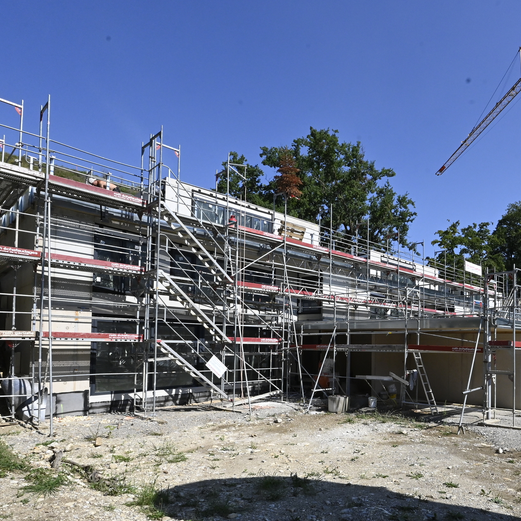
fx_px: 409
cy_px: 331
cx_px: 353
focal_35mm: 24
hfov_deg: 63.2
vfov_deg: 63.9
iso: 1600
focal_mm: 14
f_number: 18
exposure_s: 1/1250
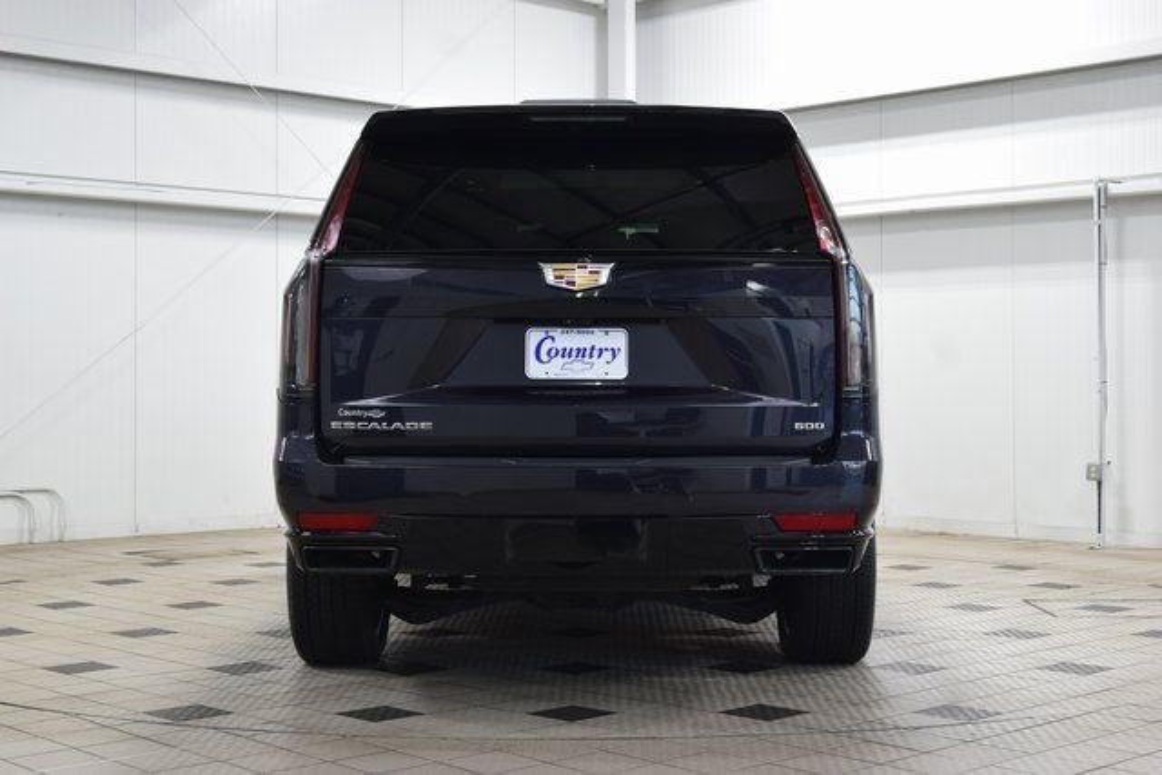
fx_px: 1840
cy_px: 388
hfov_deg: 35.0
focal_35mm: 57
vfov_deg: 23.8
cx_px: 581
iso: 560
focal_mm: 38
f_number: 6.3
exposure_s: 1/15
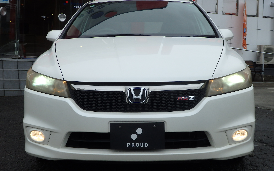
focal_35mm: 52
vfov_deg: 24.9
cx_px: 137
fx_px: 388
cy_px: 82
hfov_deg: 38.9
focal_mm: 8.9
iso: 125
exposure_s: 1/800
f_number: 4
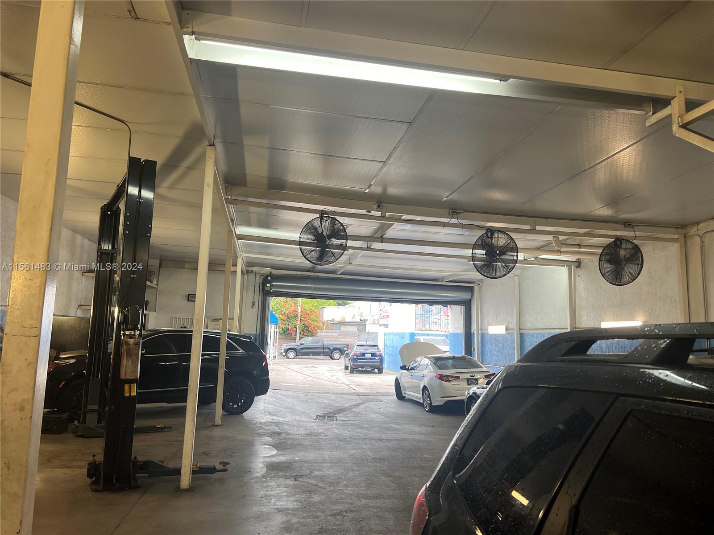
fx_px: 536
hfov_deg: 67.3
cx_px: 357
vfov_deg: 53.1
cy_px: 268
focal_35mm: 26
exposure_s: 1/120
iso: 125
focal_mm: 5.7
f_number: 1.5
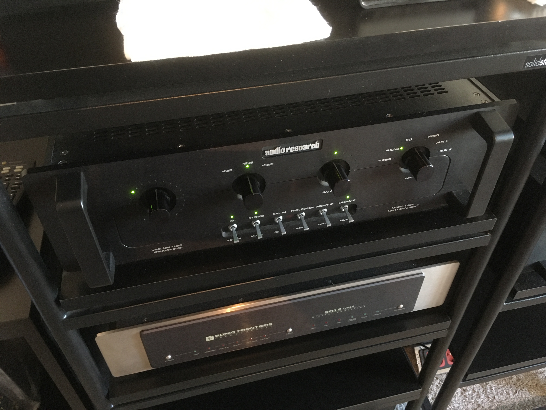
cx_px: 273
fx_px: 457
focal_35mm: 29
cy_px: 205
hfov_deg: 61.7
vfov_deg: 48.2
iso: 400
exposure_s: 1/17
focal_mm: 4.15
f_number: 2.2
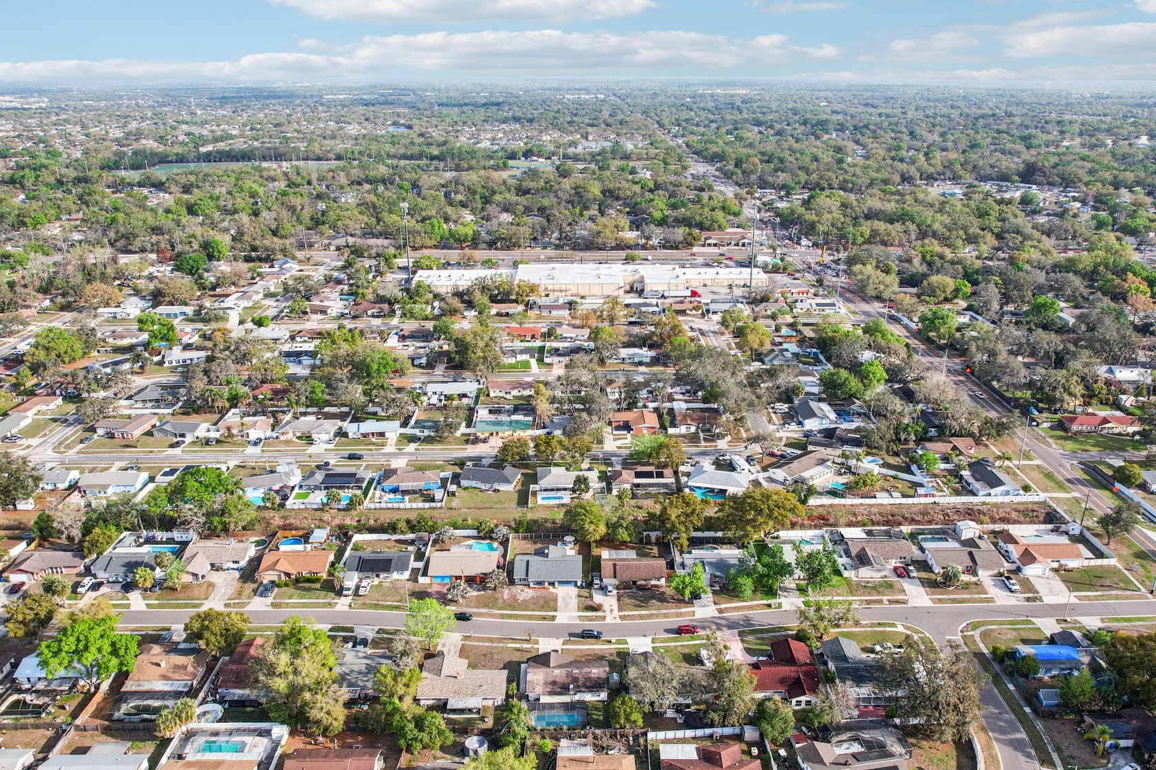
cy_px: 448
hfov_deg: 67.4
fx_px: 867
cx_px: 597
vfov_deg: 47.7
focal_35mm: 27
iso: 150
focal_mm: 8.4
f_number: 2.8
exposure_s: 1/1250
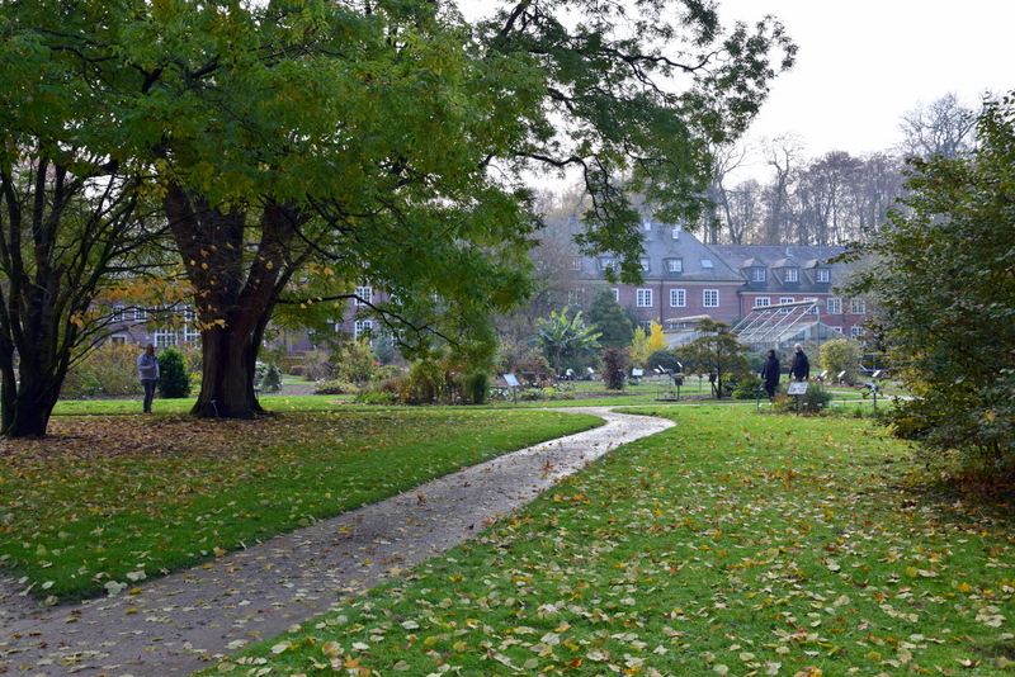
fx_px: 1058
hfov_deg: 51.3
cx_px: 508
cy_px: 338
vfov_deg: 35.5
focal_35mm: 38
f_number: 9
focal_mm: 25
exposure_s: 1/160
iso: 400
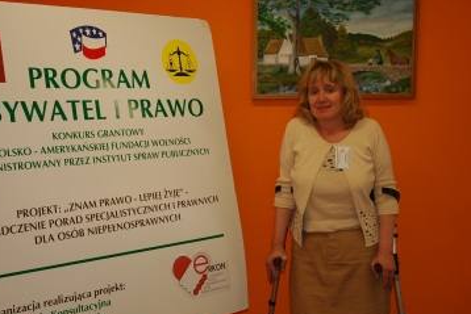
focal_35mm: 52
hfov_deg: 38.3
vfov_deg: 26.2
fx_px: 675
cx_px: 197
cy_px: 162
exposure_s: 1/80
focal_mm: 29
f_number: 4
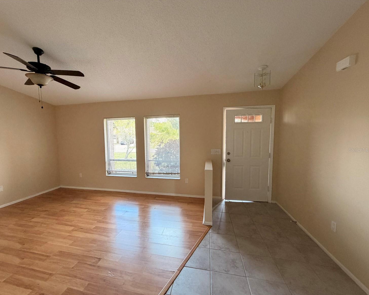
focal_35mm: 15
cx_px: 170
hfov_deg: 96.6
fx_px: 164
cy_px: 150
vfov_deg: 84.0
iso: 250
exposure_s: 1/121
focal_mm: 2.22
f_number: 2.2
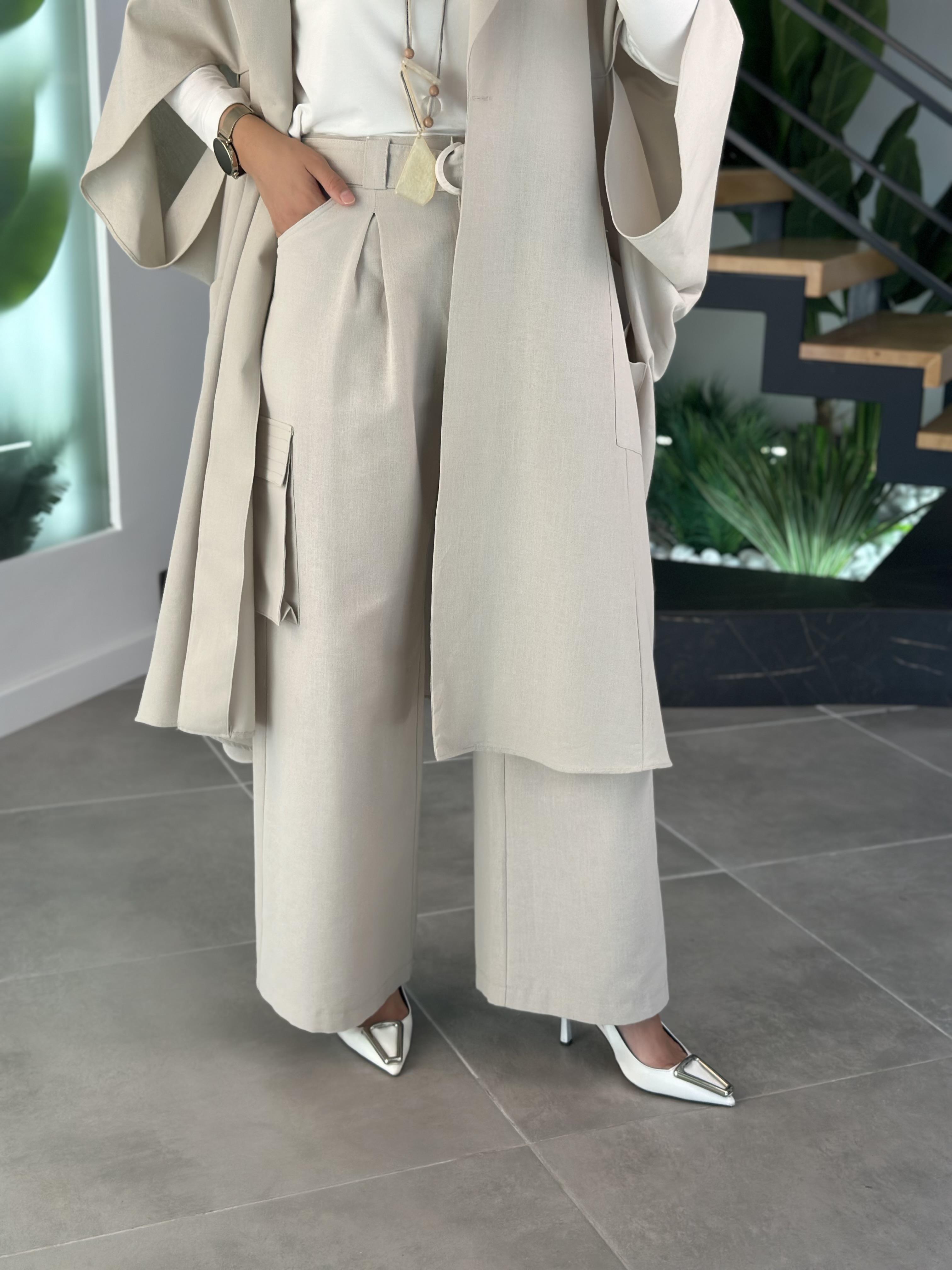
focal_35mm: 48
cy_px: 635
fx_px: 1760
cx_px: 476
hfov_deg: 30.3
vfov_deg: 39.7
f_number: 1.78
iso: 80
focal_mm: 6.86
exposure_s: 1/430
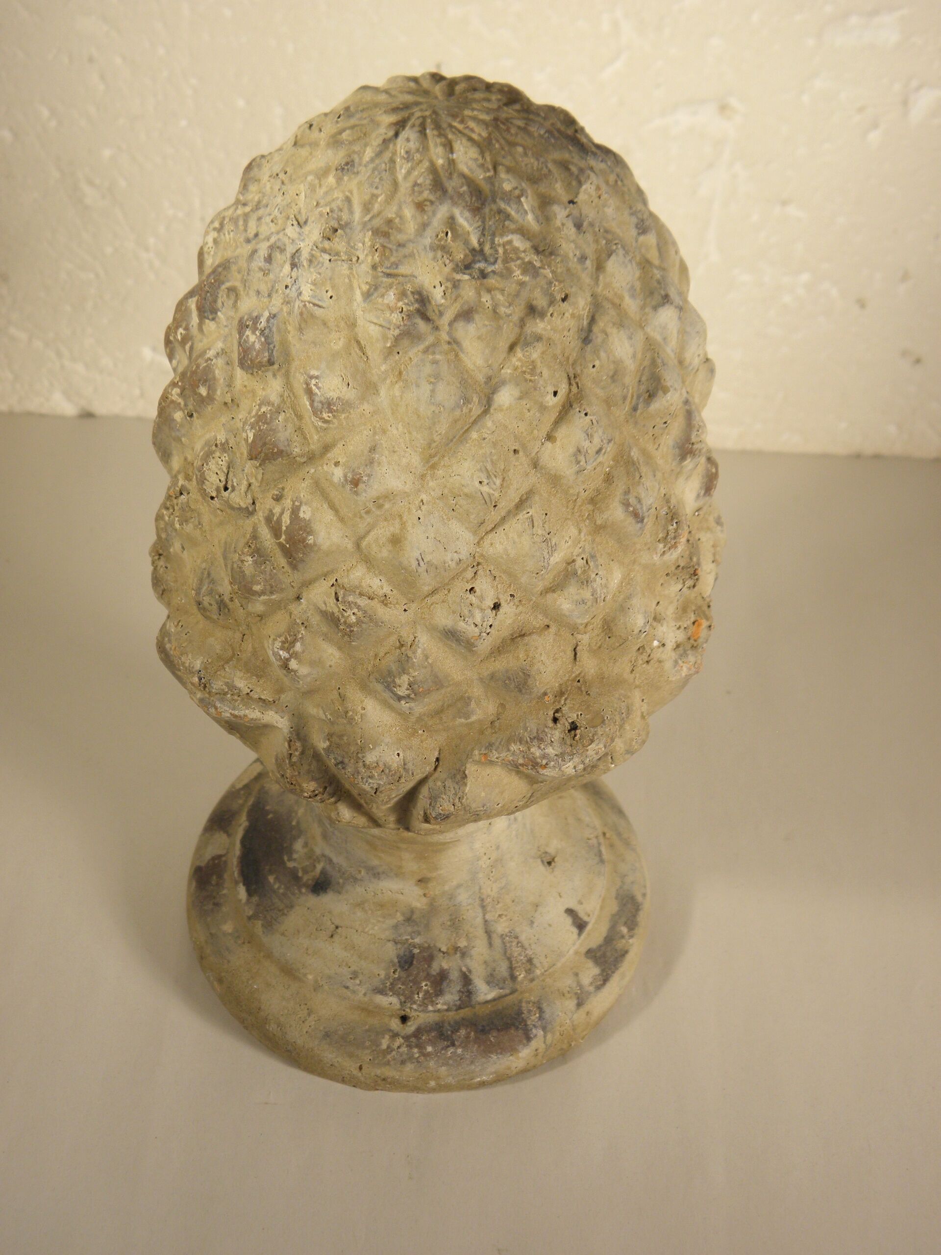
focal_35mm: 54
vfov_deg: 35.5
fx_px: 1957
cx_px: 470
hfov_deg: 27.0
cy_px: 628
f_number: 4.1
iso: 100
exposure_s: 1/60
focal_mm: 9.7
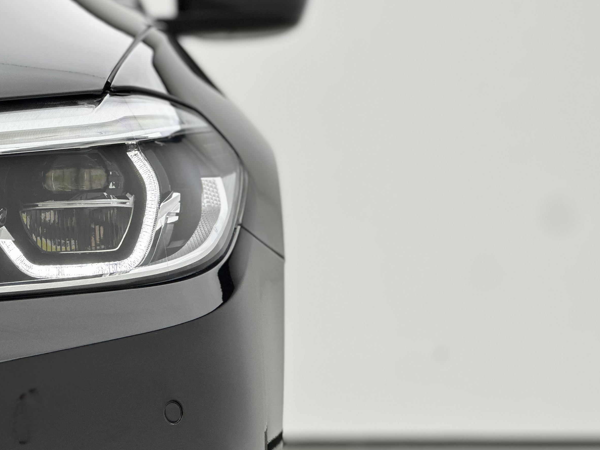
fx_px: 2288
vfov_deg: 11.2
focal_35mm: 132
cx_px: 117
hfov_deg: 14.8
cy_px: 188
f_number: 2.8
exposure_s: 1/100
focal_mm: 9
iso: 40
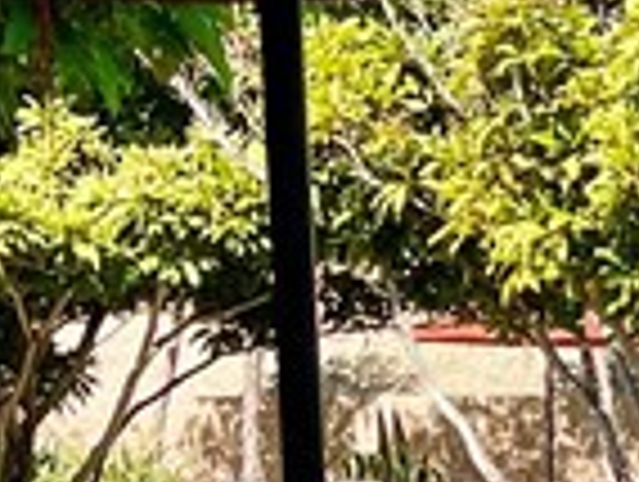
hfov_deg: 9.8
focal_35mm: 187
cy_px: 829
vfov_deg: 7.7
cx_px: 1274
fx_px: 3458
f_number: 1.6
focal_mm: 5.1
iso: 50
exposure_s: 1/4049
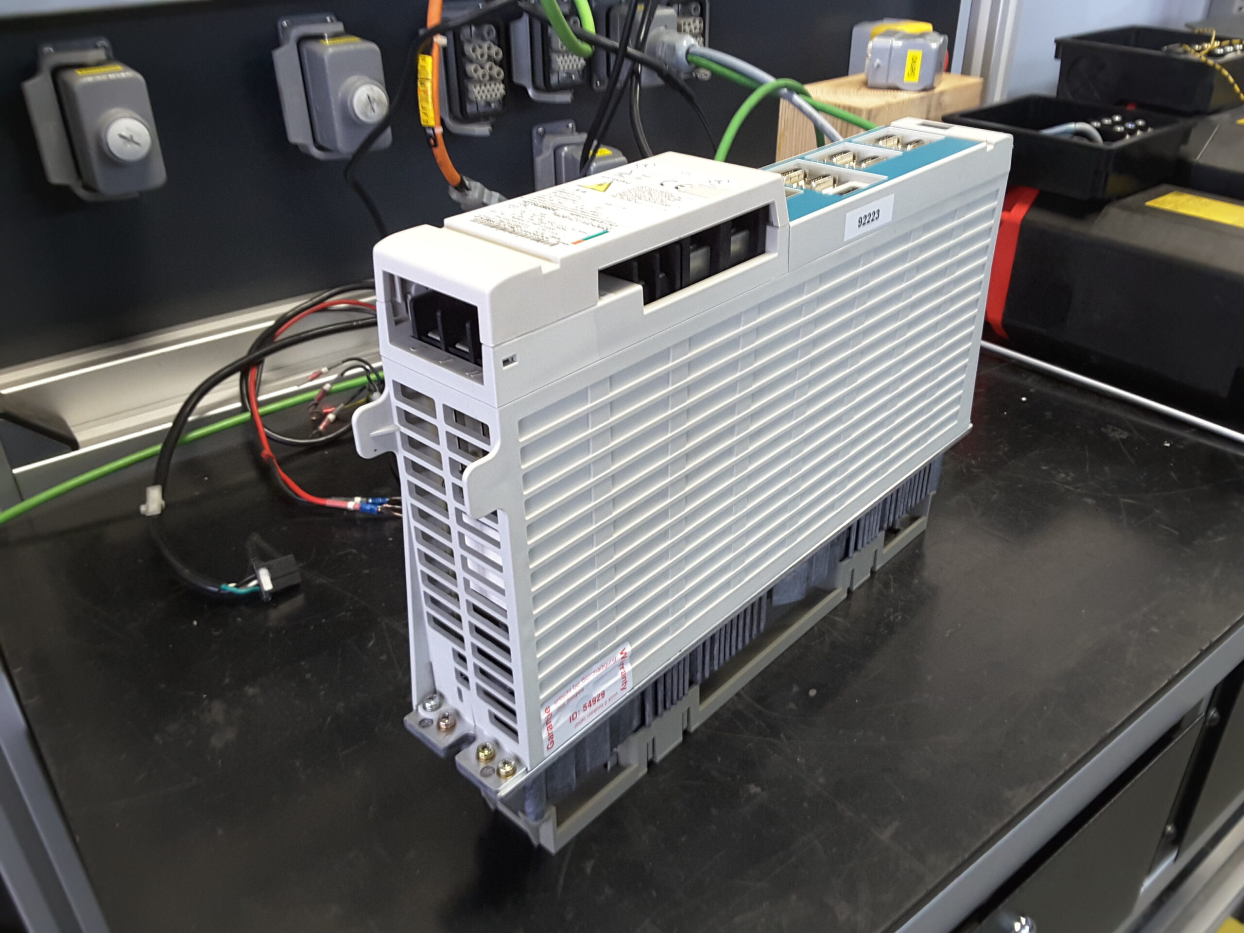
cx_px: 622
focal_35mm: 31
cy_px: 466
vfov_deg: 45.4
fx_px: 1114
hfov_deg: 58.4
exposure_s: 1/25
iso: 100
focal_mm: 2.9
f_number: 1.9
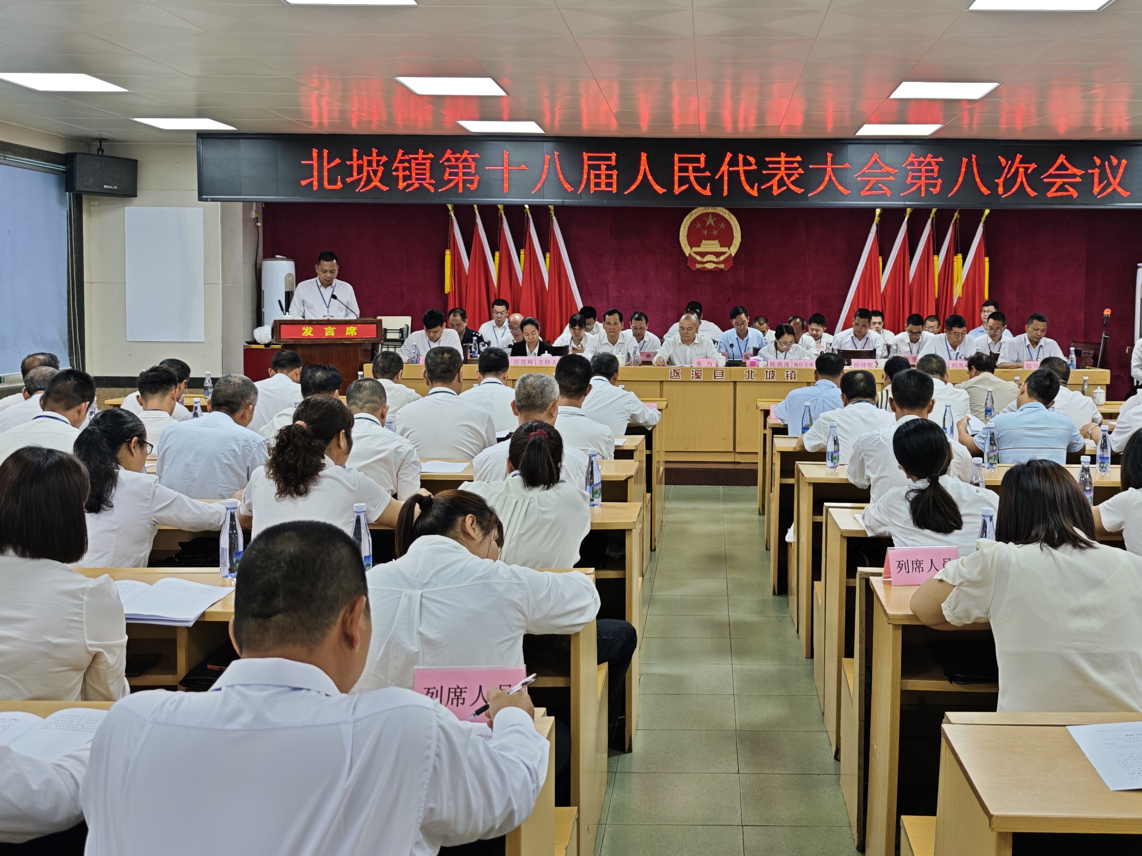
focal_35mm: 37
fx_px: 1221
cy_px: 362
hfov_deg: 49.8
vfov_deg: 38.6
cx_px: 692
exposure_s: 1/100
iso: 100
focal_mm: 8.72
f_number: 1.63
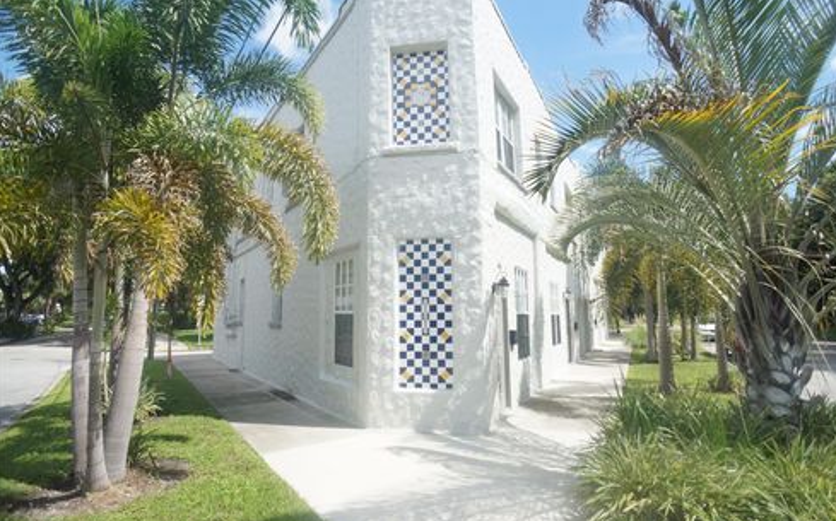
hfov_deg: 72.6
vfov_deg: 49.2
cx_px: 424
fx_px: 569
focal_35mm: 25
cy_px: 253
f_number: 8
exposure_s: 1/320
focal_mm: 16
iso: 200
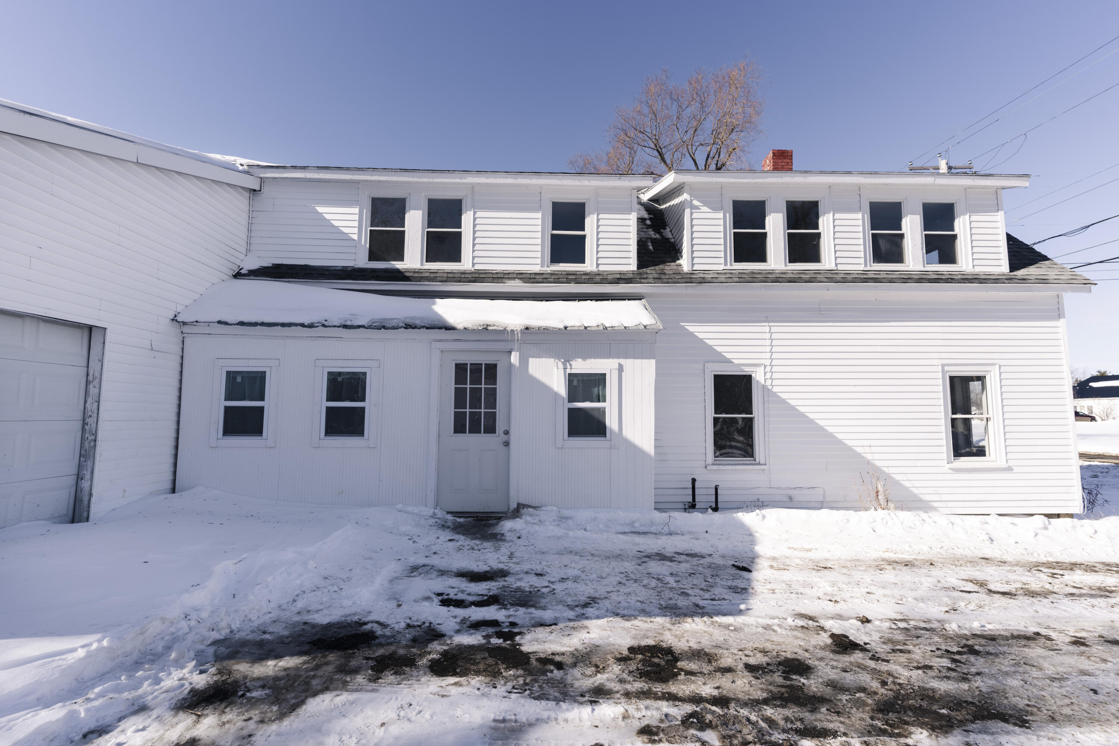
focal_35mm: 17
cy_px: 373
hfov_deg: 93.3
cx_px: 560
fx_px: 528
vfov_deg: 70.4
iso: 100
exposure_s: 1/1600
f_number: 8
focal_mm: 17
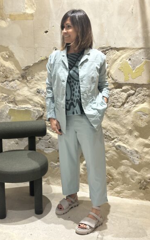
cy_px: 120
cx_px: 61
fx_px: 340
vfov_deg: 38.9
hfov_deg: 24.8
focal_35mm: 52
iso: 160
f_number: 1.78
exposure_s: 1/50
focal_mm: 6.86
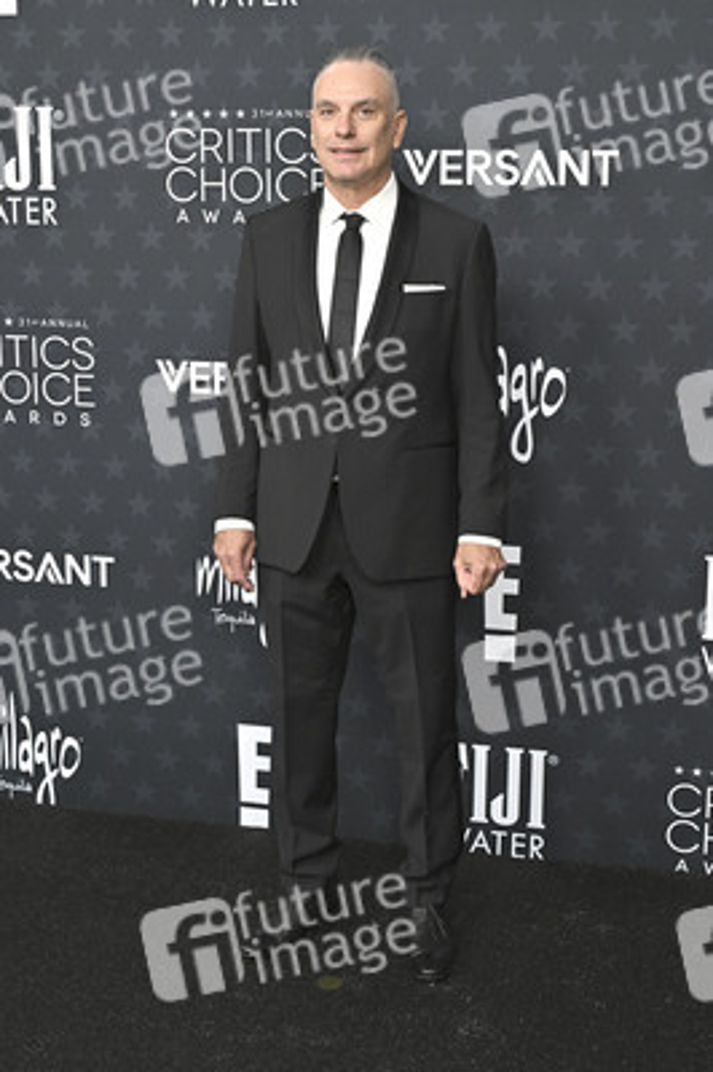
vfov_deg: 45.5
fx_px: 1280
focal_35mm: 43
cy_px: 536
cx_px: 356
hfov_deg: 31.1
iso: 1250
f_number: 5.6
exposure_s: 1/320
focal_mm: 43
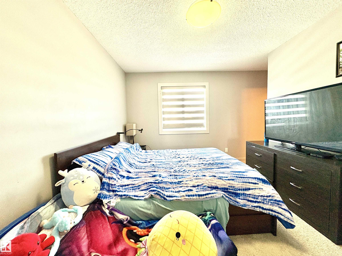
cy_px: 128
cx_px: 171
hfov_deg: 102.1
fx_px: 138
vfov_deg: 85.7
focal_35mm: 14
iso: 250
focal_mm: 2.22
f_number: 2.2
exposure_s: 1/60
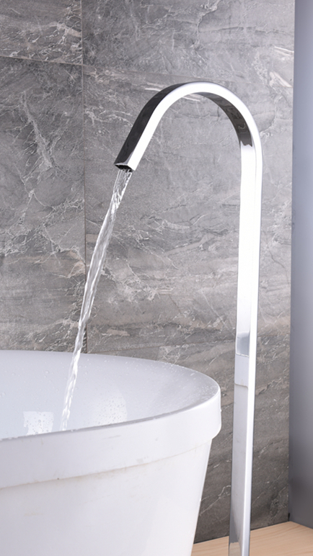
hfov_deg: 18.8
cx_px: 171
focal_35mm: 64
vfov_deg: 32.4
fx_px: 945
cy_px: 390
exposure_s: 1/160
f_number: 9
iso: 64
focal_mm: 42
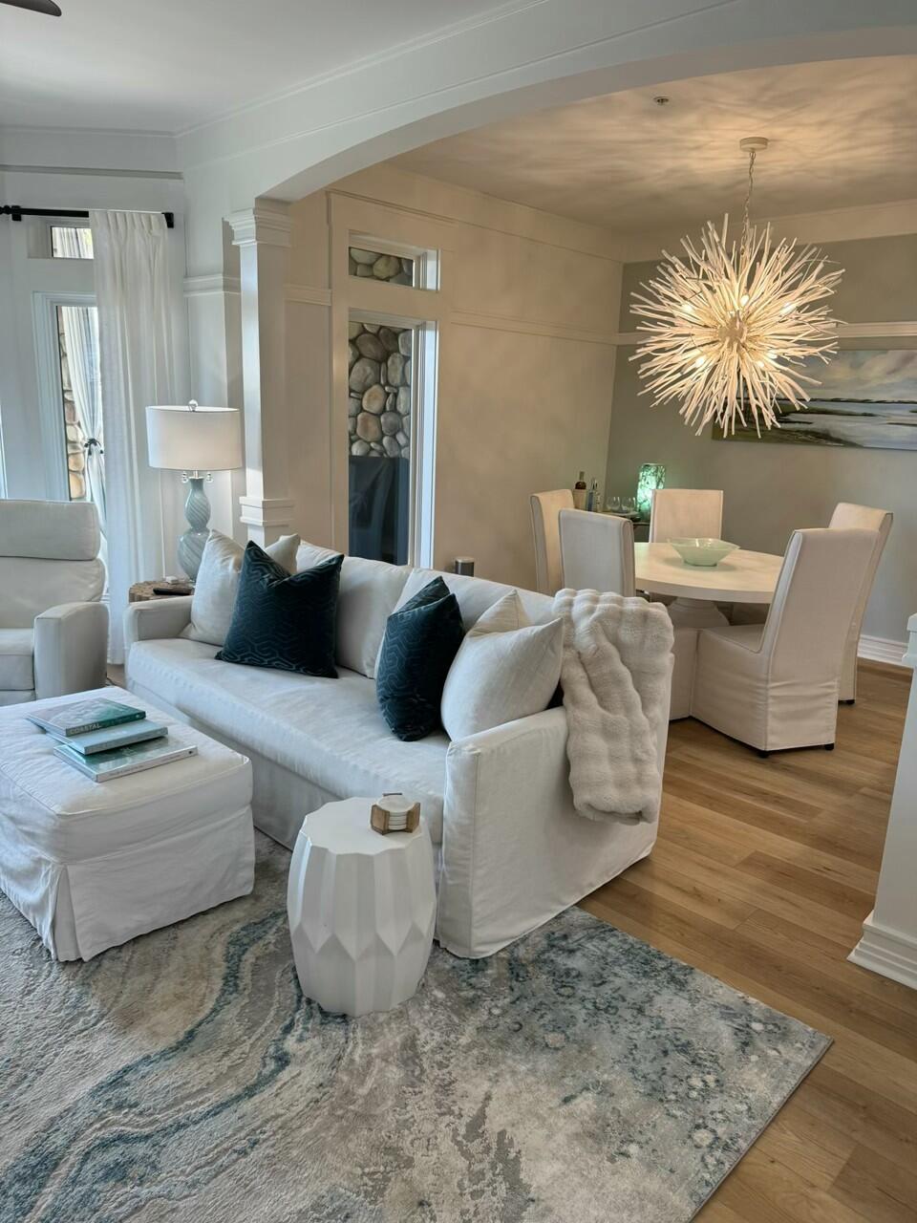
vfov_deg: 71.6
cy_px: 612
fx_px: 848
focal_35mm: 24
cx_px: 458
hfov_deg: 56.8
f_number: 1.78
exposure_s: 1/120
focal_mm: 6.76
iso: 125
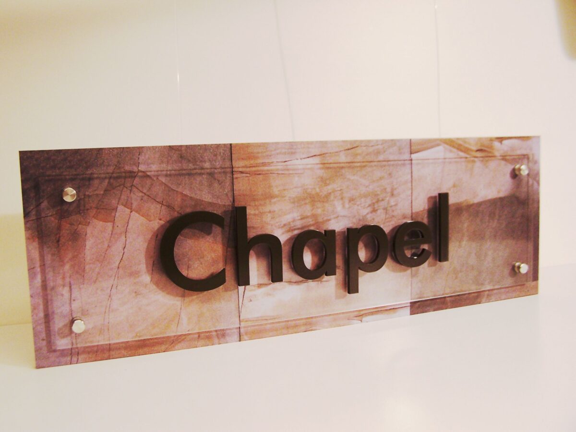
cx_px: 288
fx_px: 632
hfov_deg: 49.0
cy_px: 216
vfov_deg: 37.7
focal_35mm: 38
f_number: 2.8
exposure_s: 1/90
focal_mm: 6.3
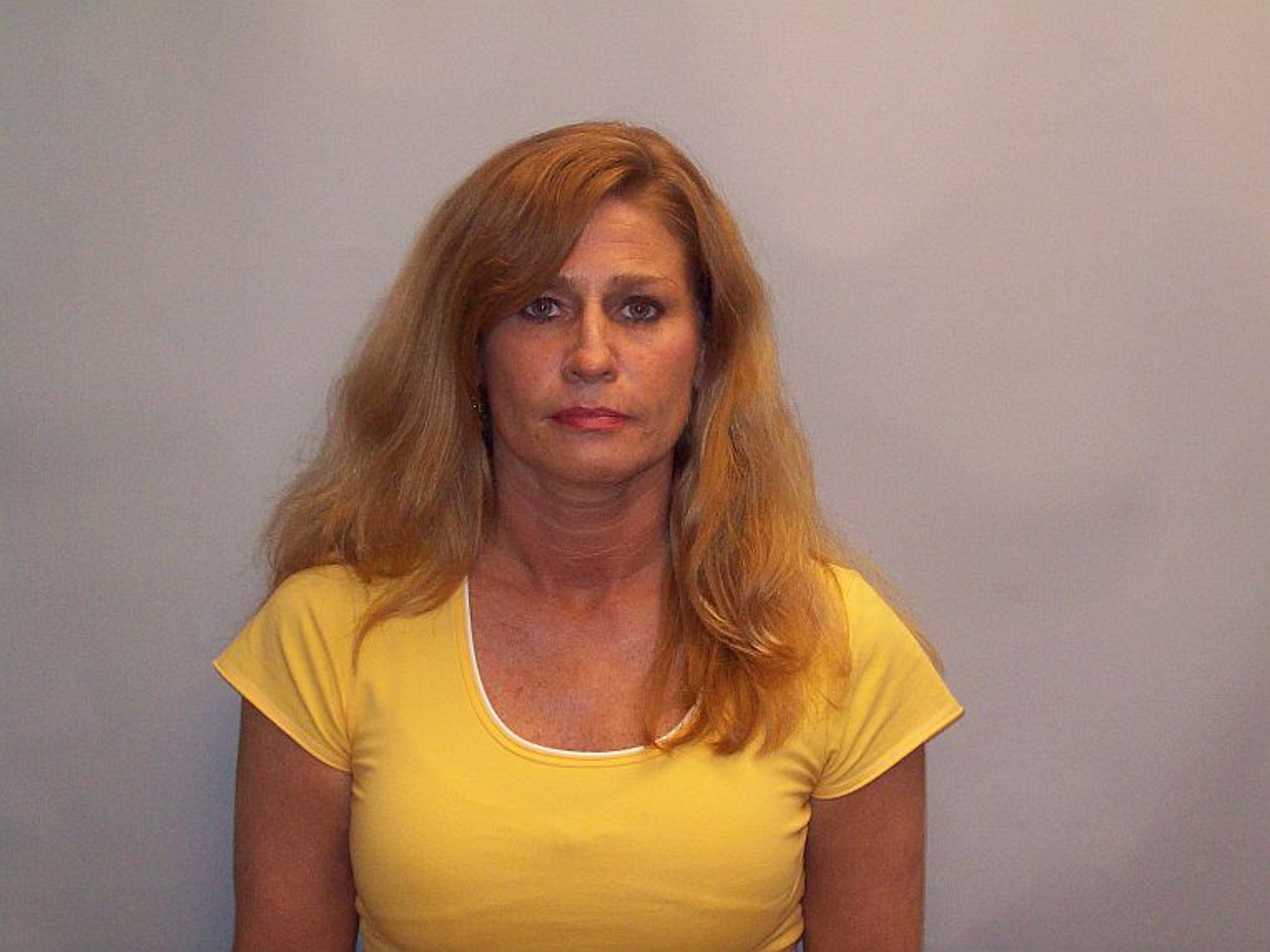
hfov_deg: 27.8
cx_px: 635
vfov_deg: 21.0
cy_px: 476
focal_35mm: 70
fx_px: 2568
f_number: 3.8
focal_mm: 11.6
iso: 200
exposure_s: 1/97.2
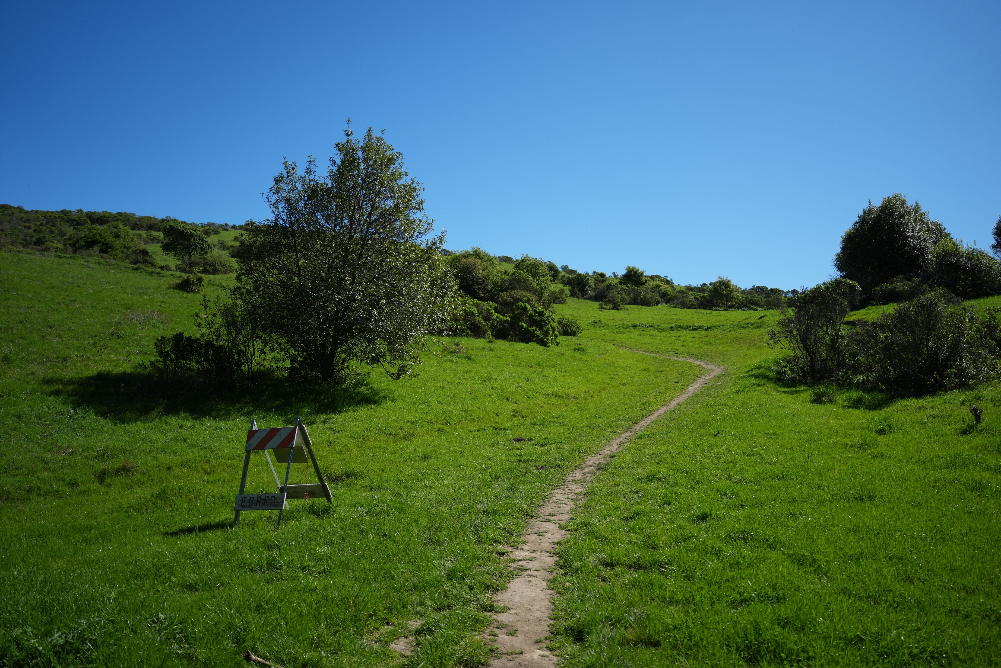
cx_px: 500
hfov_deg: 65.5
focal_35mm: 28
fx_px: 778
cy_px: 334
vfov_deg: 46.4
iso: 200
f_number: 4
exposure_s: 1/2000
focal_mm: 28
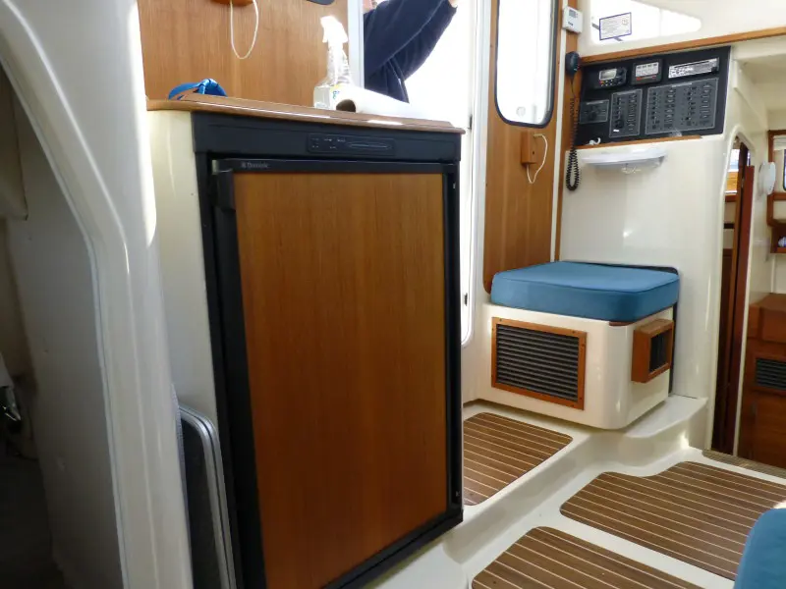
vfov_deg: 56.8
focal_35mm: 24
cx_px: 393
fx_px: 545
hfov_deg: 71.6
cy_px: 294
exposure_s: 1/250
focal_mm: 4.3
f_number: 3.3
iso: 250
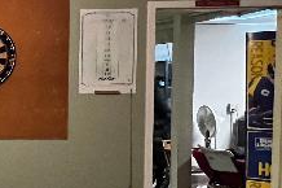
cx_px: -147
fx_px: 485
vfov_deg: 21.8
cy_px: 112
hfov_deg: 24.6
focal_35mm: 62
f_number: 1.8
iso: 800
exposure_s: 1/60
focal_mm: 1.57
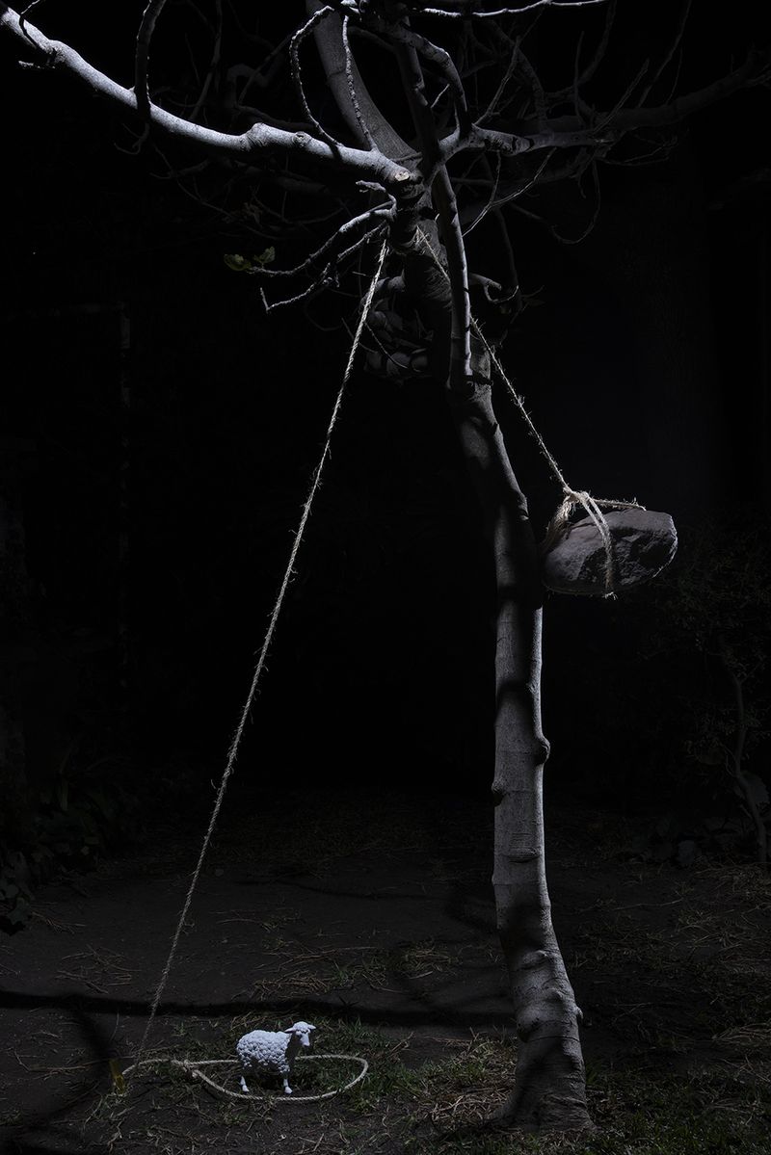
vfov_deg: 41.1
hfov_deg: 28.1
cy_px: 578
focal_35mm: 48
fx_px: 1541
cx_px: 386
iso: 200
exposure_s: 1/125
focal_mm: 48
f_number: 16
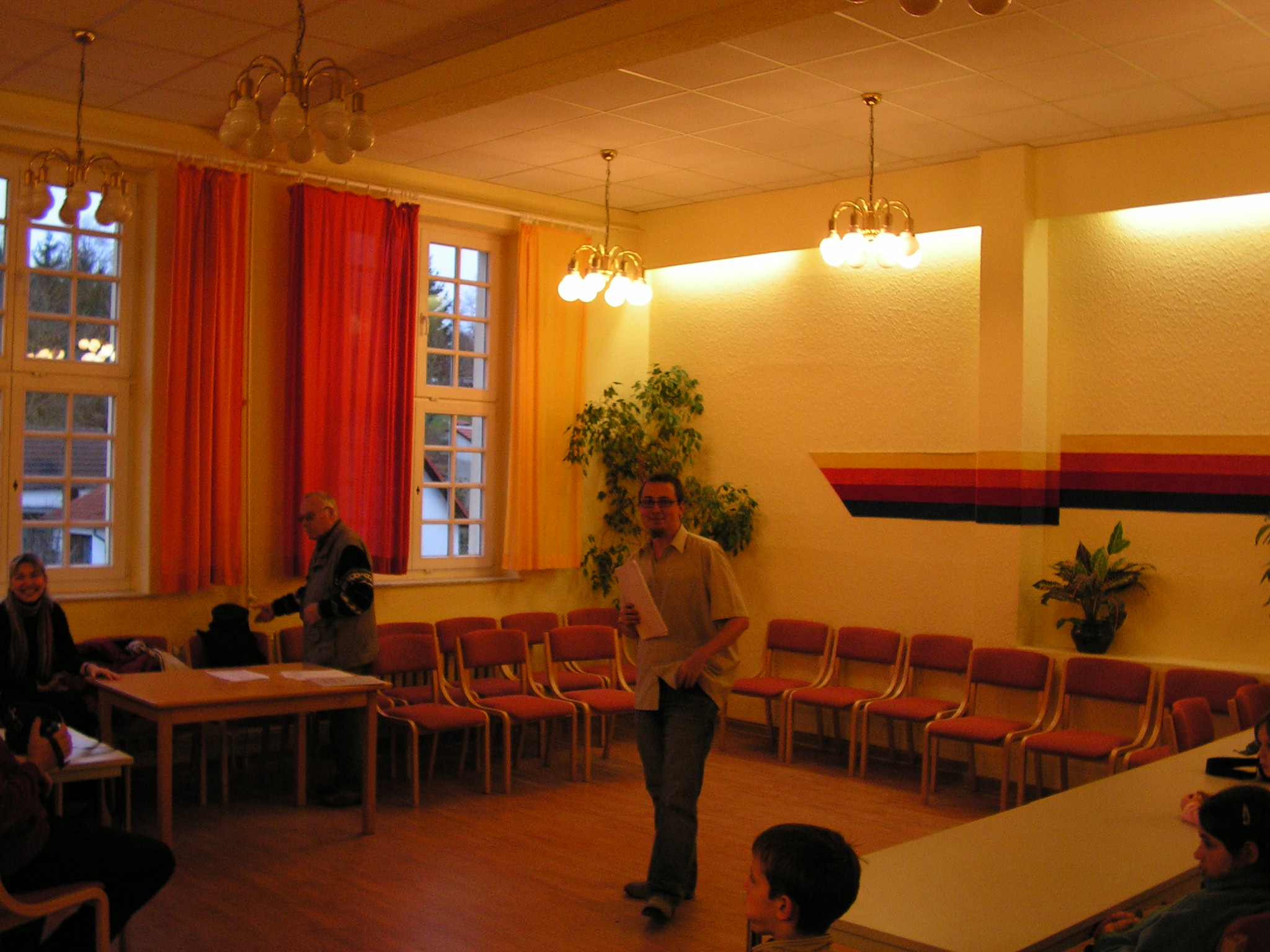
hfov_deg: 51.4
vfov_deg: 39.7
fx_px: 1321
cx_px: 635
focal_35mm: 36
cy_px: 476
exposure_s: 1/40
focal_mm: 6
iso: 125
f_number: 3.2
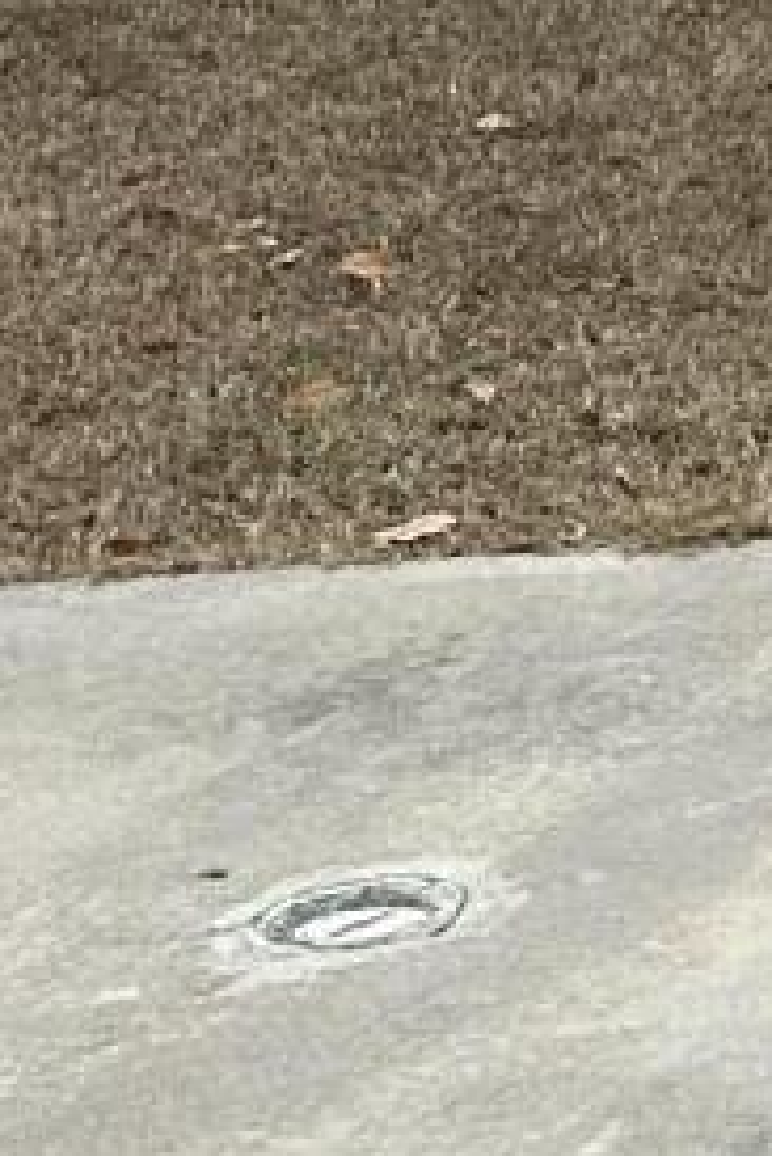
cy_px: -785
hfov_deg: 6.8
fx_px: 5846
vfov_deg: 10.7
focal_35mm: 182
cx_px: 2270
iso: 80
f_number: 1.78
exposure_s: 1/1256
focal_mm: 6.86
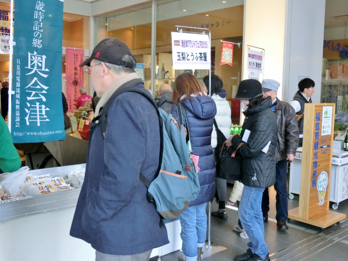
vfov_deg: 36.8
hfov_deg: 47.9
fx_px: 392
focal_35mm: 39
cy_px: 130
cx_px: 174
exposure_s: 1/50
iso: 400
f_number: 4.1
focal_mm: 6.9
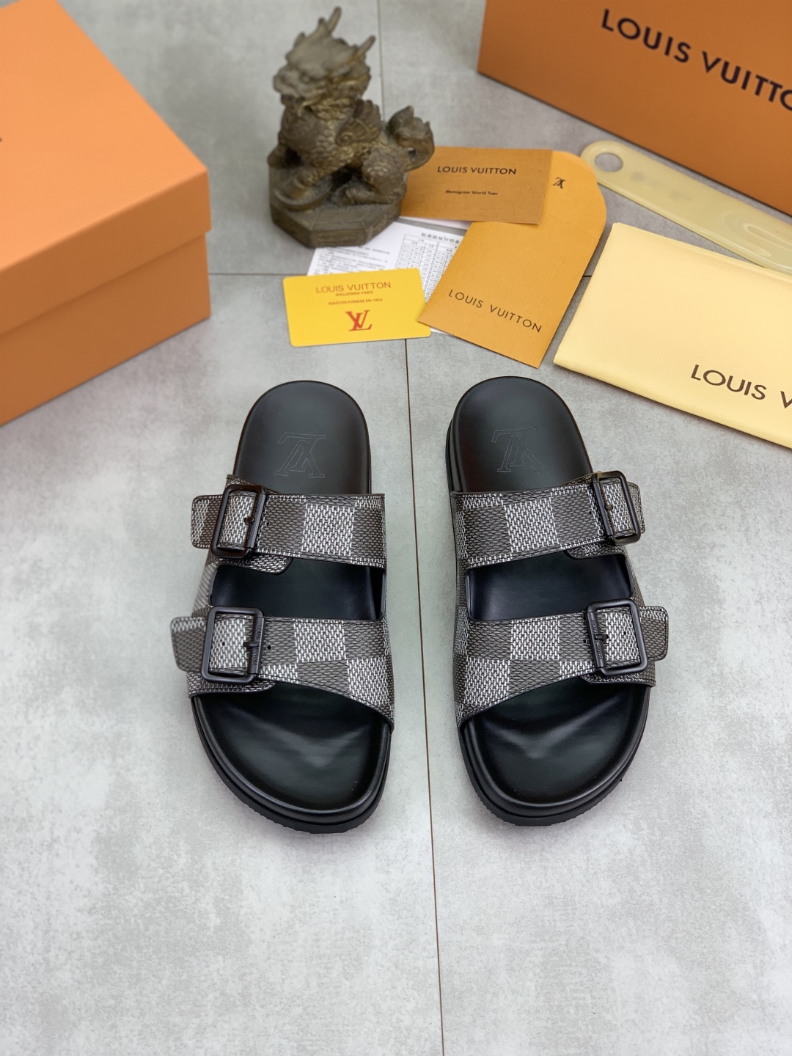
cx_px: 396
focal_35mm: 52
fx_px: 1586
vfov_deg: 36.8
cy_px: 528
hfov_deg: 28.0
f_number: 2.4
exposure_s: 1/100
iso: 25
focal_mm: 6
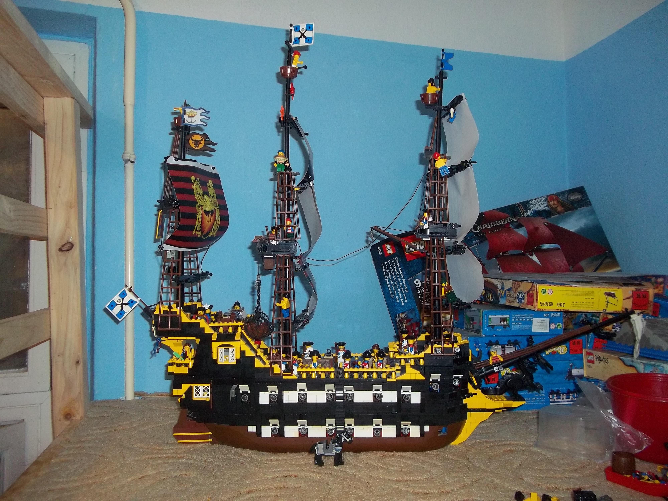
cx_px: 334
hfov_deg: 56.8
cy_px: 250
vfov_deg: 44.2
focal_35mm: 32
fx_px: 618
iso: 160
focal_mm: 5.7
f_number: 2.9
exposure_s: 1/30
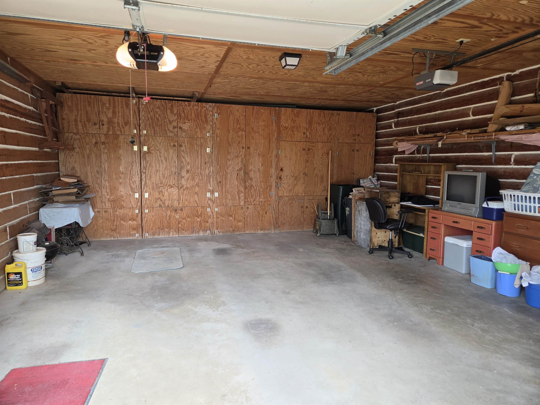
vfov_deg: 58.9
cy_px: 202
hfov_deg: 73.9
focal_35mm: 23
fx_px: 359
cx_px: 270
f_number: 1.8
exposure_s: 1/120
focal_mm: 5.4
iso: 100
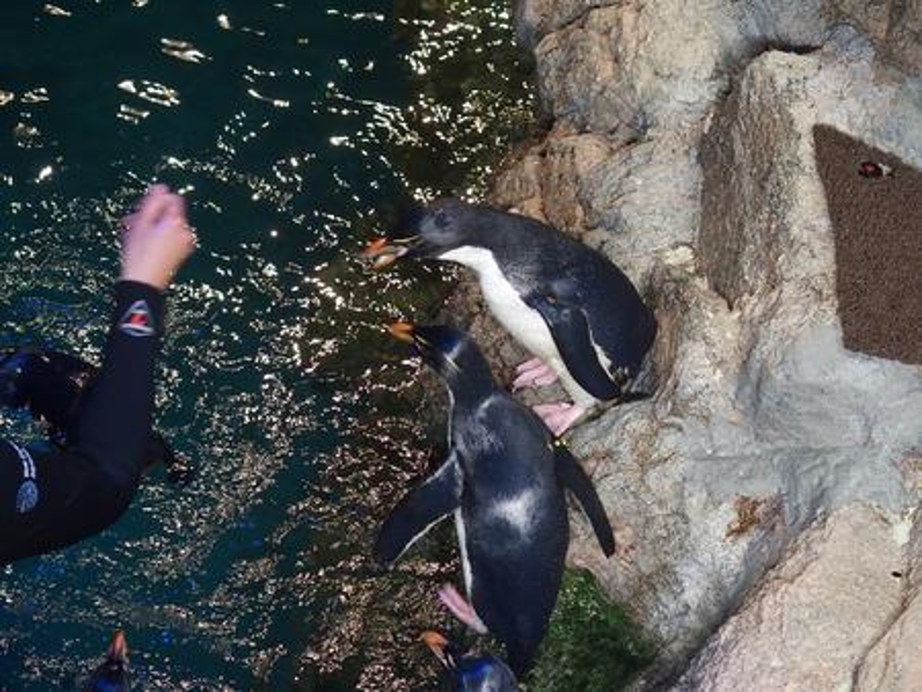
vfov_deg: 7.4
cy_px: 346
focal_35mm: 200
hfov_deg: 9.9
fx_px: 5330
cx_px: 461
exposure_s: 1/100
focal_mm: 42.5
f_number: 2.8
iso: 800
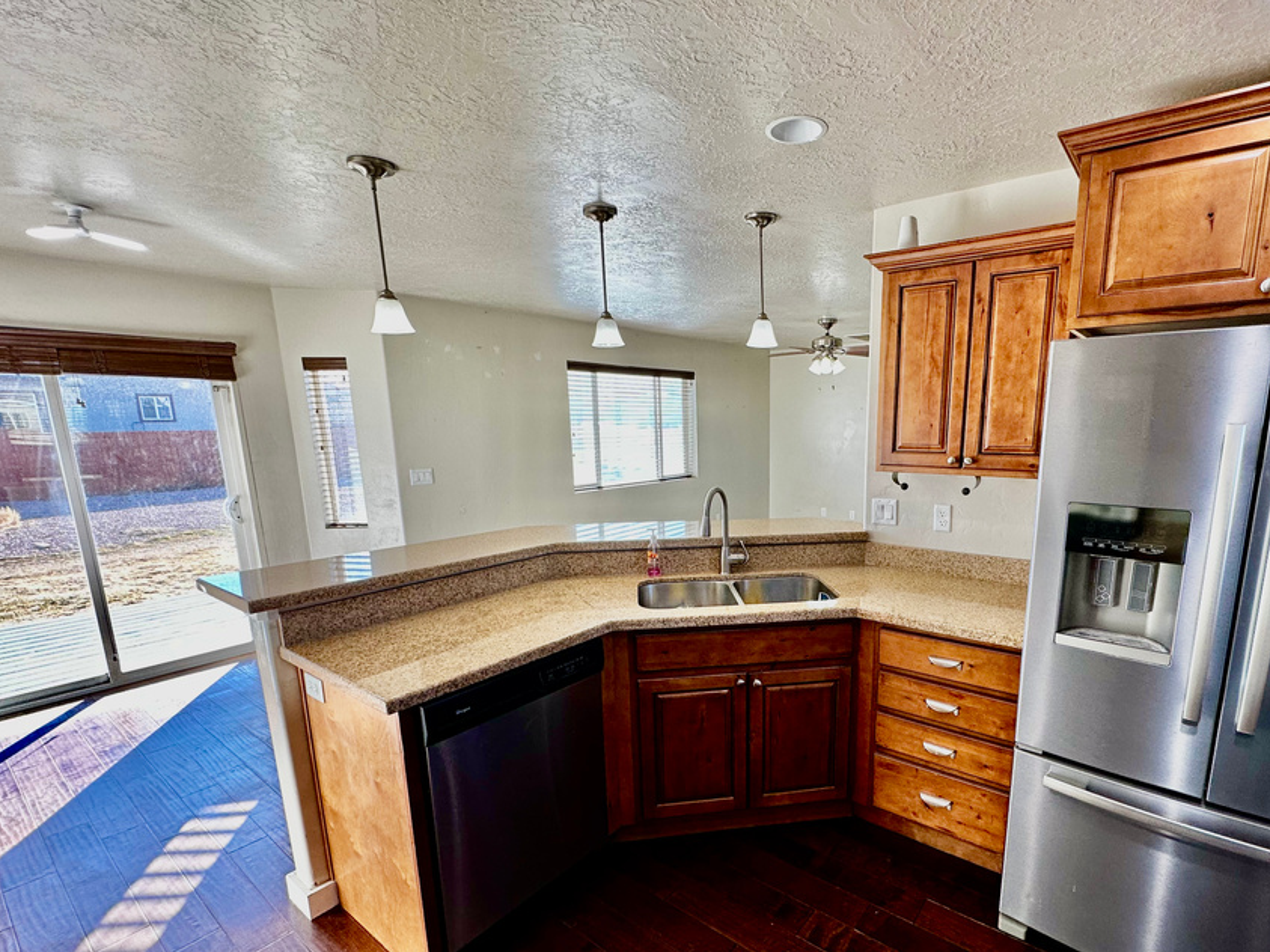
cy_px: 542
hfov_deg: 90.1
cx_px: 746
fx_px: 624
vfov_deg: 74.3
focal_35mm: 17
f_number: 2.2
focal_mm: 2.22
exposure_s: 1/120
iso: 80
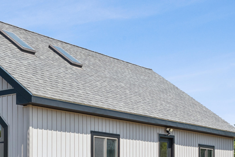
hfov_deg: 27.3
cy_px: 113
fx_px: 470
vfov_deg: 18.8
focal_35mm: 72
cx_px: 35
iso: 320
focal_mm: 33
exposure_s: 1/80
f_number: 20
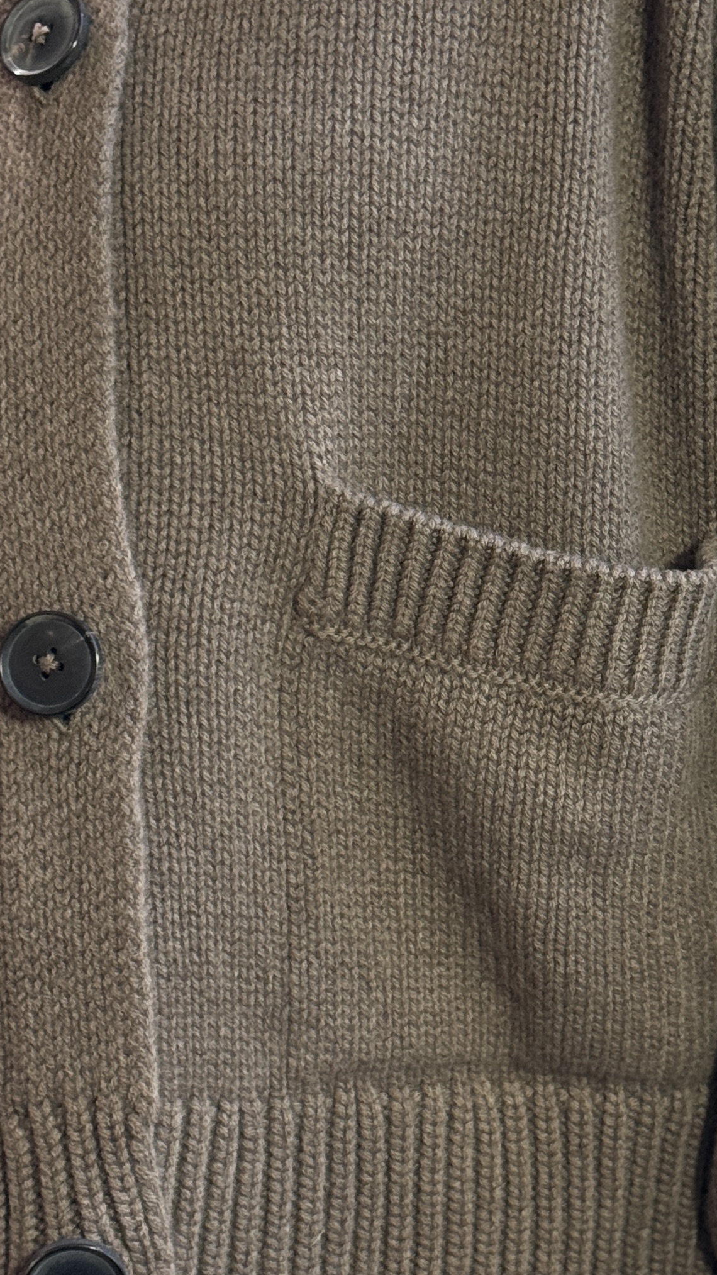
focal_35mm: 104
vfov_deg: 20.6
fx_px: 3516
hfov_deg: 11.6
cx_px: 574
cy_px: 642
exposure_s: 1/100
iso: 80
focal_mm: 6.76
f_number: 1.78
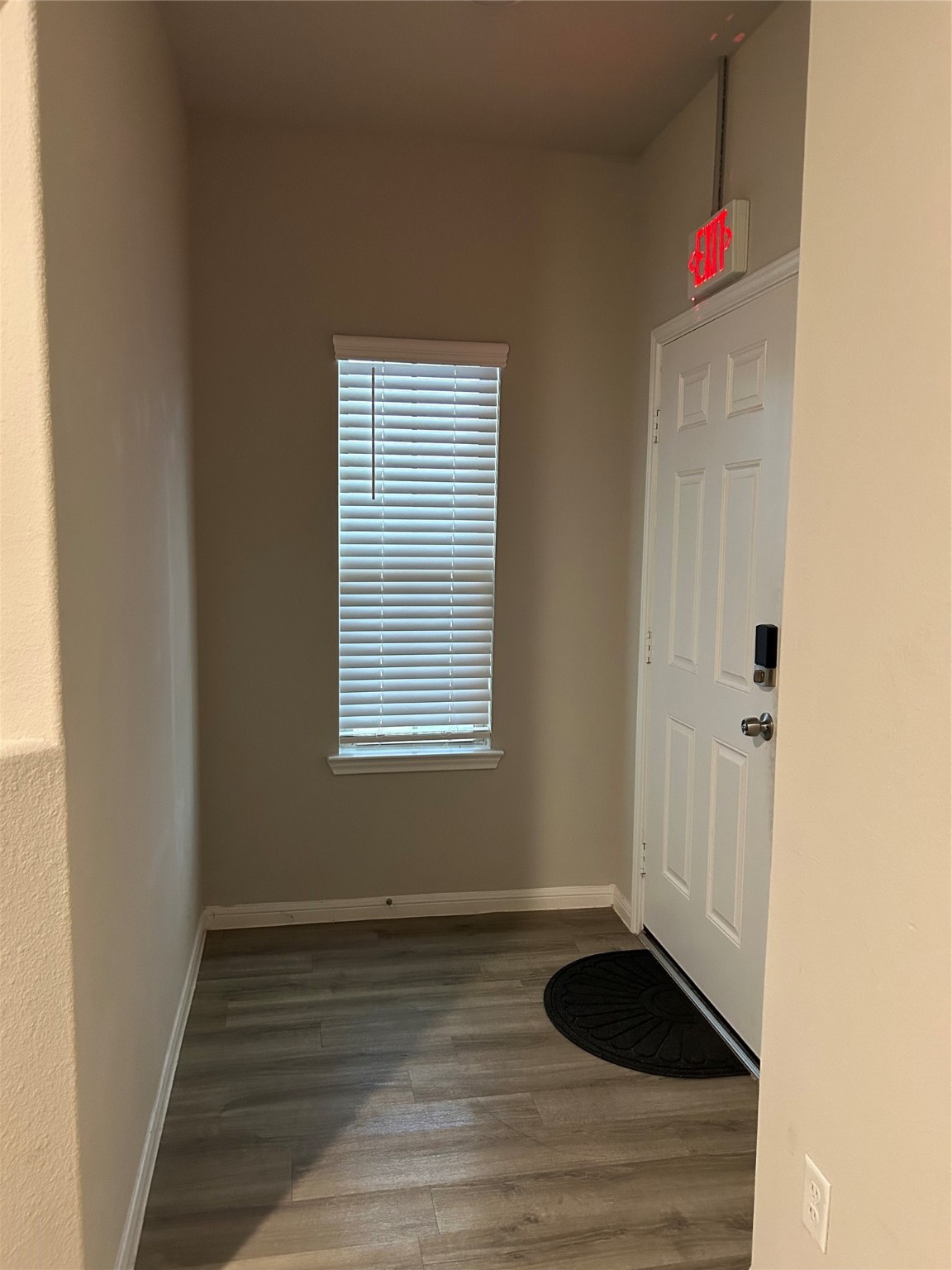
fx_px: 953
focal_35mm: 26
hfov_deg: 53.1
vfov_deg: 67.3
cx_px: 476
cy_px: 635
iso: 500
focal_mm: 5.7
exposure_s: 1/60
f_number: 1.5
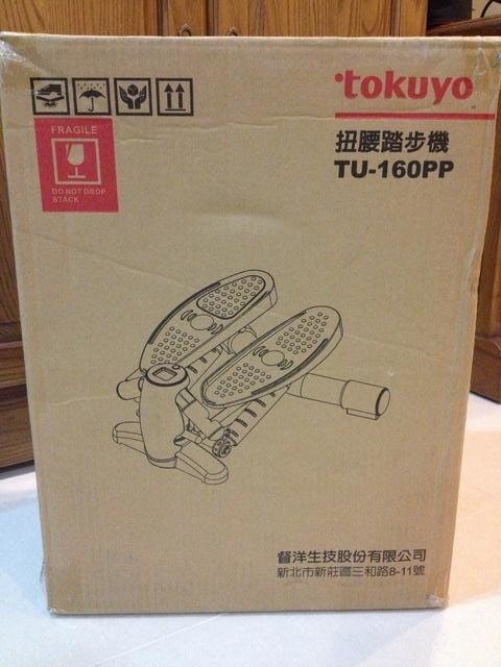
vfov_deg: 52.6
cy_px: 334
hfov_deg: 40.7
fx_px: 675
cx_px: 250
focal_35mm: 35
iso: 640
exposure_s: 1/15
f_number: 2.4
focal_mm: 4.28
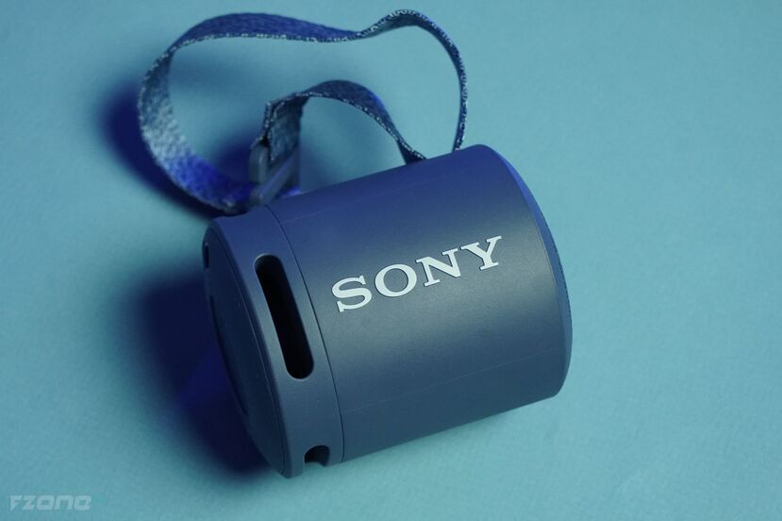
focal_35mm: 66
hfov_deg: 30.5
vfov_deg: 20.6
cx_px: 391
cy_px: 260
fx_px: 1433
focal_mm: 66
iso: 6400
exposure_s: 1/200
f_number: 8
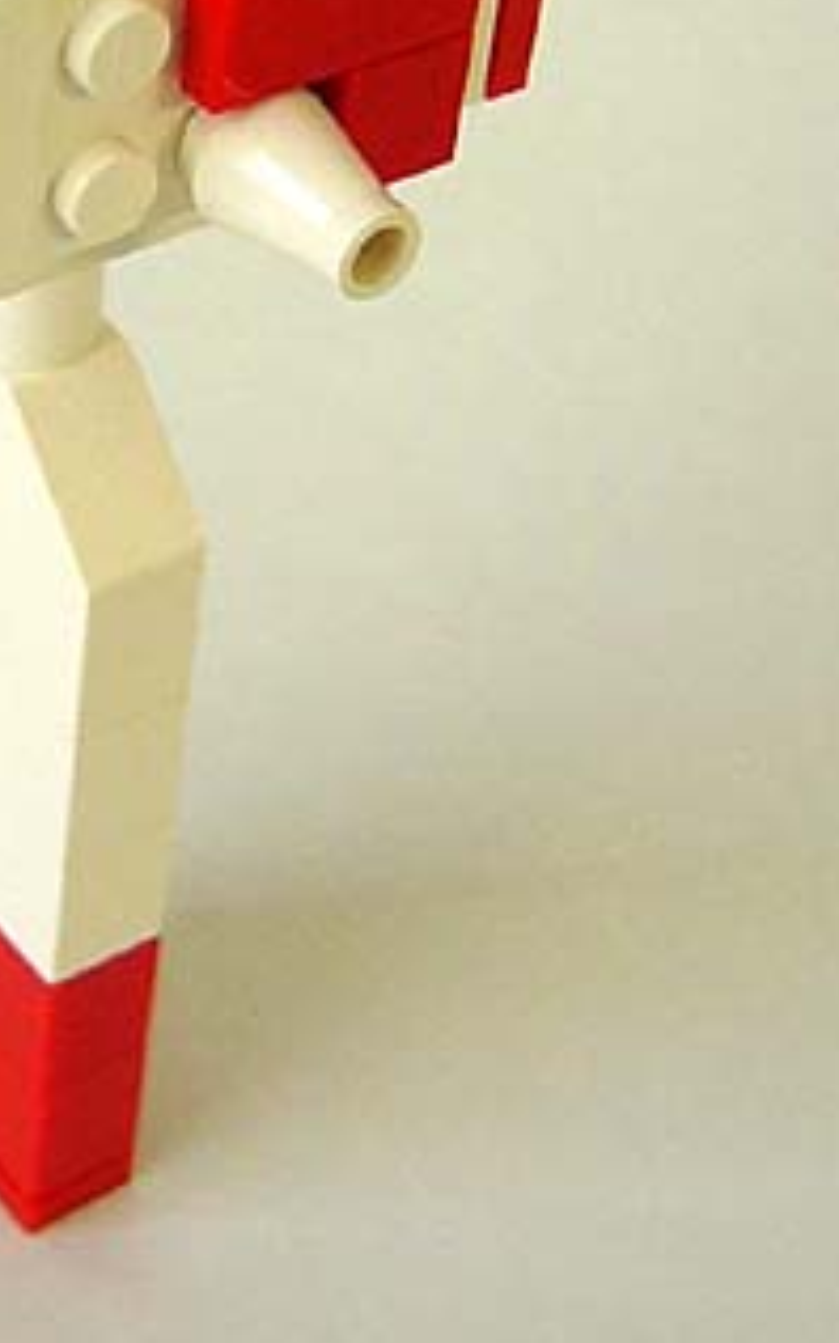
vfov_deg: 26.9
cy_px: 237
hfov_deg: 17.1
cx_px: 55
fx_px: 2745
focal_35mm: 75
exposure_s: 1/160
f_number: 2.8
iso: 50
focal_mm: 5.8
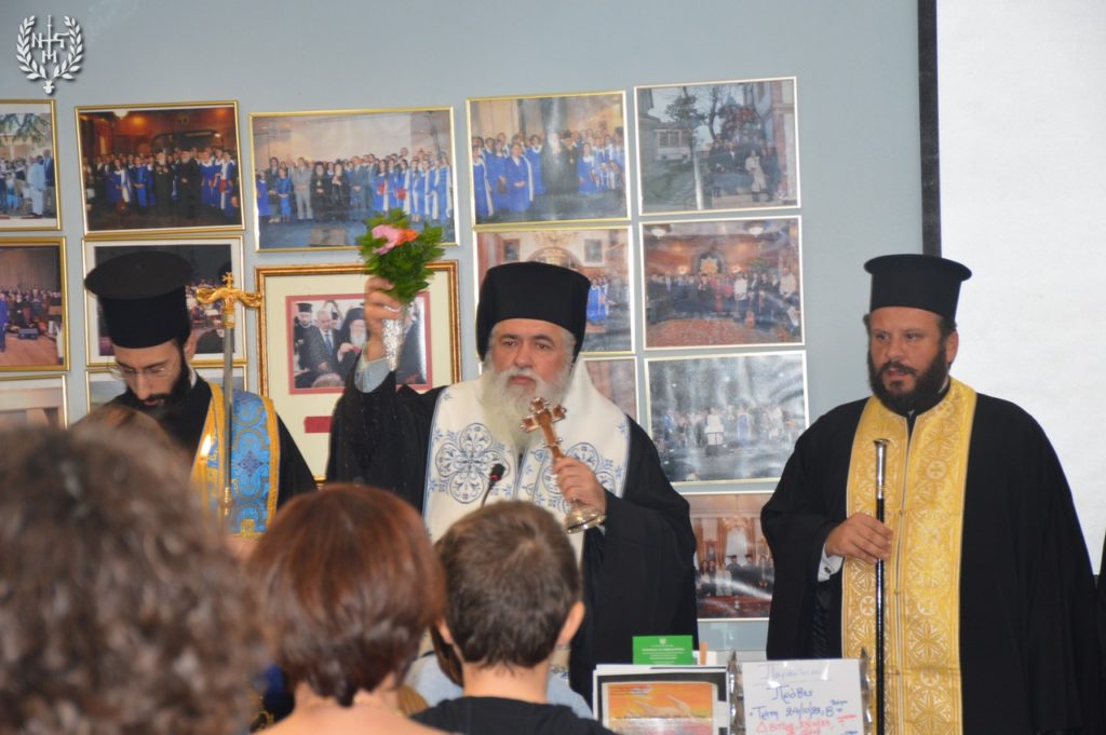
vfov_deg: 13.0
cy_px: 368
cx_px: 553
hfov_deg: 19.5
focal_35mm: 105
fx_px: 3223
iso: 800
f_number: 5
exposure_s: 1/60
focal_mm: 70
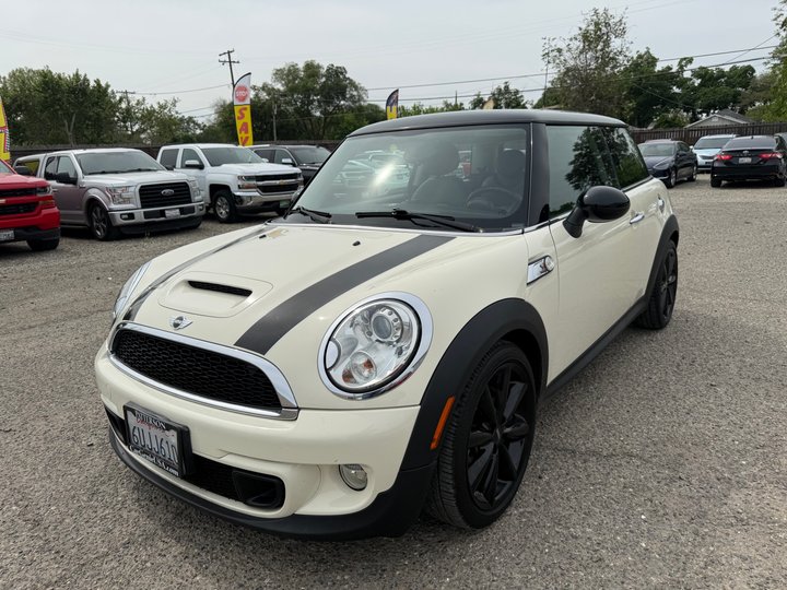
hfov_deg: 71.6
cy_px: 295
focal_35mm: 24
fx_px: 546
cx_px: 394
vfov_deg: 56.8
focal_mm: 6.76
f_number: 1.78
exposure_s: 1/6711
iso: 80
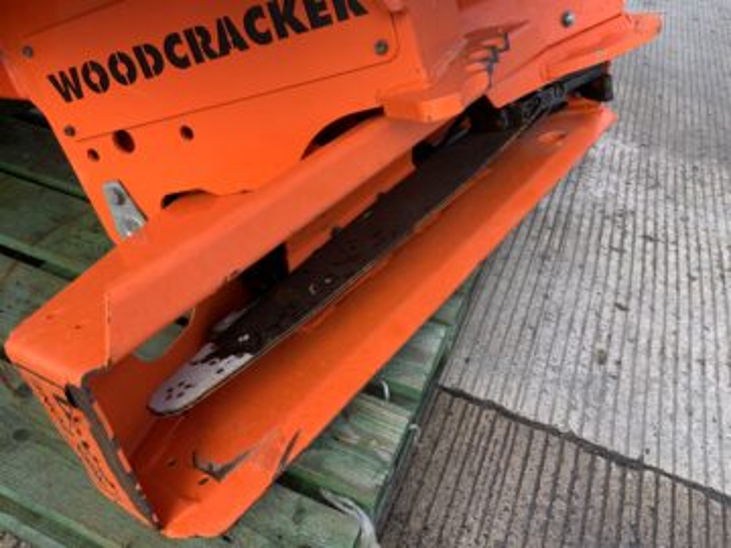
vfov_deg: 48.2
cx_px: 366
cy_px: 274
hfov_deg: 61.7
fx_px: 612
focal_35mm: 29
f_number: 1.8
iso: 16
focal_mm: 3
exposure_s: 1/406
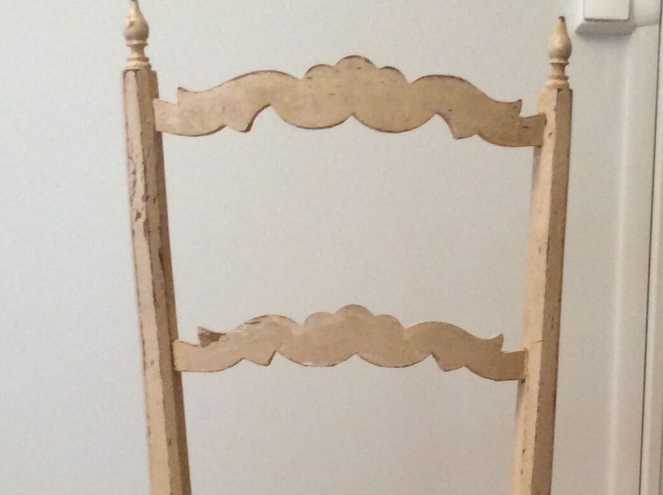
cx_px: 459
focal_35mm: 80
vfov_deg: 17.6
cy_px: 581
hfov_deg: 24.3
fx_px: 1530
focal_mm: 3.3
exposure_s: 1/25
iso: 125
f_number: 2.4
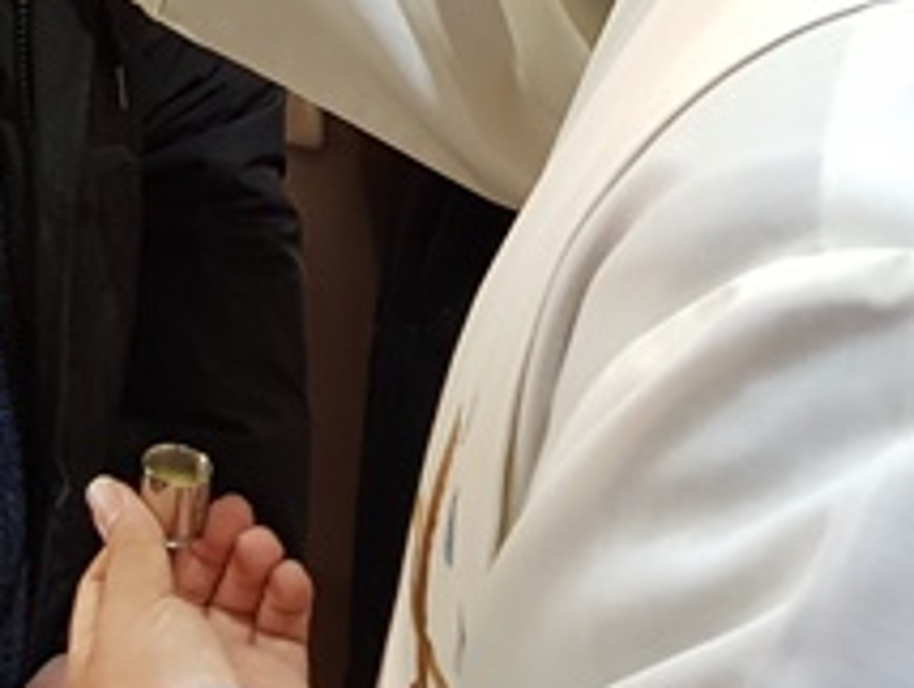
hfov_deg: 20.5
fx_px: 2405
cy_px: -489
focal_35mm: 91
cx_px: -85
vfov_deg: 14.6
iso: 160
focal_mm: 4.3
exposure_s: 1/40
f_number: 1.7
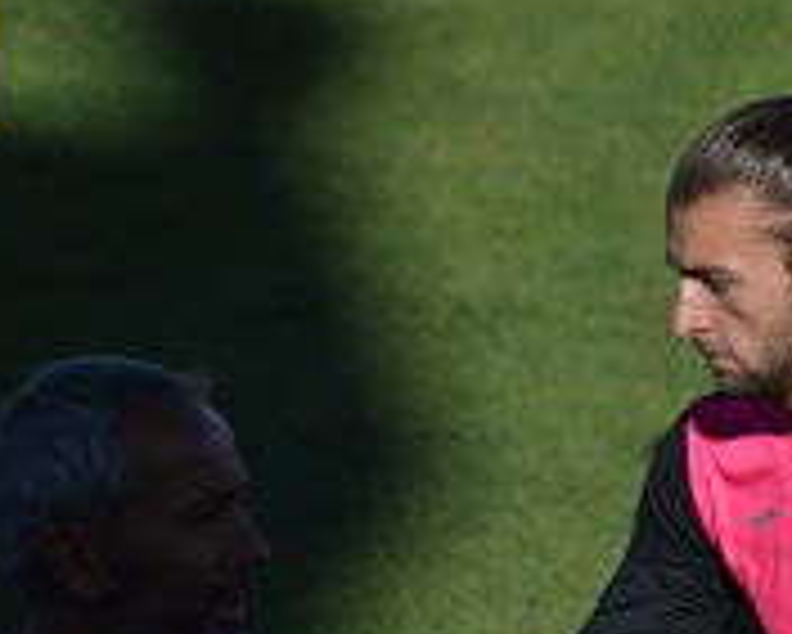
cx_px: 702
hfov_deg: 4.0
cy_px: 540
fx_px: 11258
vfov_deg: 3.2
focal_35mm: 480
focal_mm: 150
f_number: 5.6
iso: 100
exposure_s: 1/1250
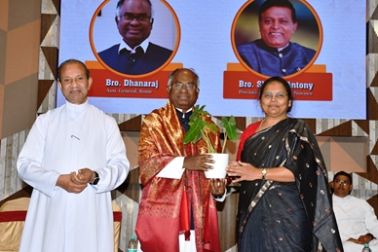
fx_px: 546
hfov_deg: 38.2
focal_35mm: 52
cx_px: 185
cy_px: 140
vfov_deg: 26.0
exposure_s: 1/250
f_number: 6.3
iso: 640
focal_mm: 30
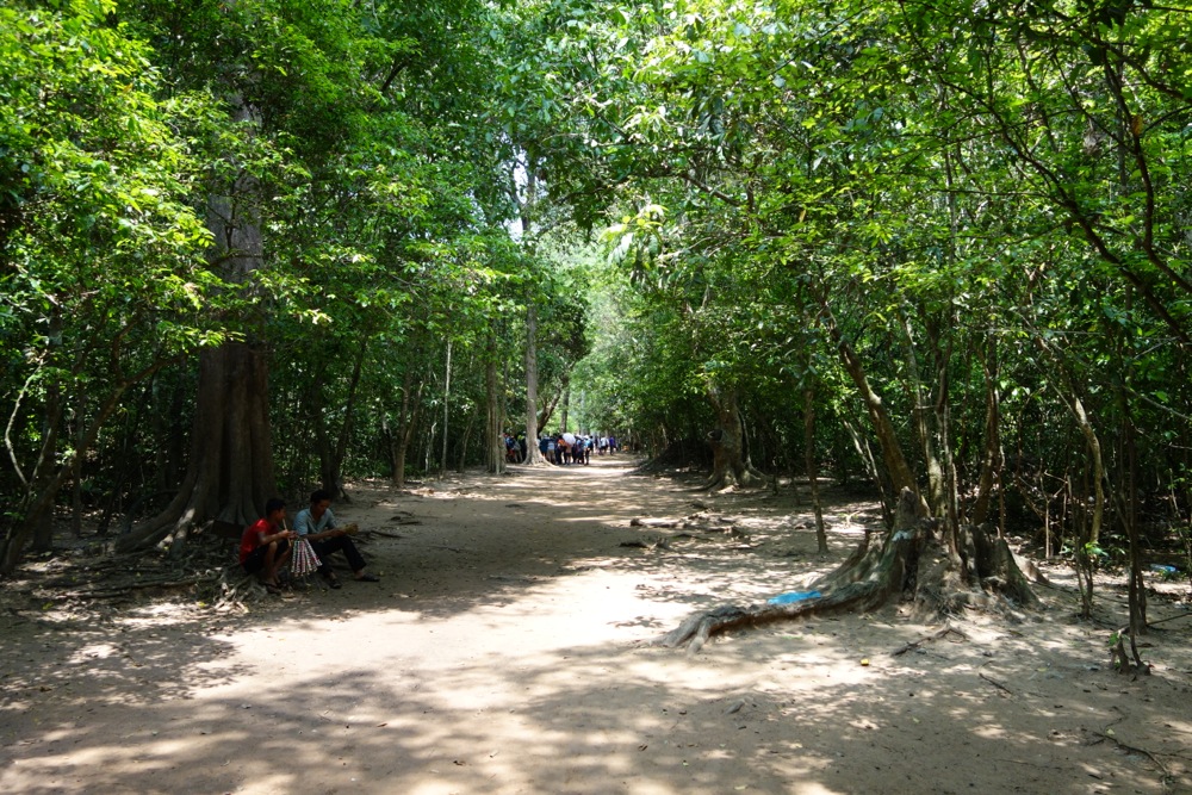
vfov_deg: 46.4
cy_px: 398
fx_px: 927
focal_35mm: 28
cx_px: 596
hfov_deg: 65.5
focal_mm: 10.4
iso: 250
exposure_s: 1/1250
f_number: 1.8
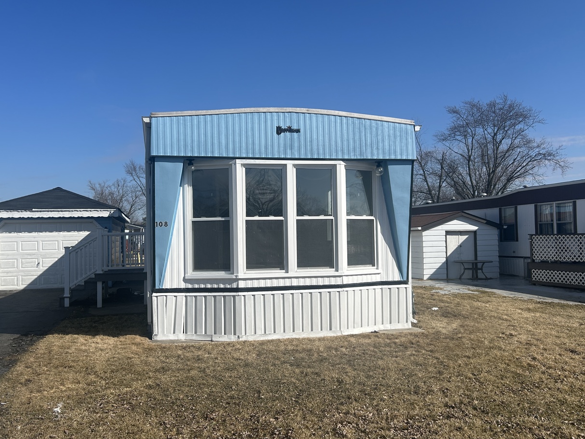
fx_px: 524
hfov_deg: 58.2
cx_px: 262
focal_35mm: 31
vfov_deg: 45.4
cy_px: 223
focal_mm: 5.7
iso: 50
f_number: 1.5
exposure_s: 1/7463
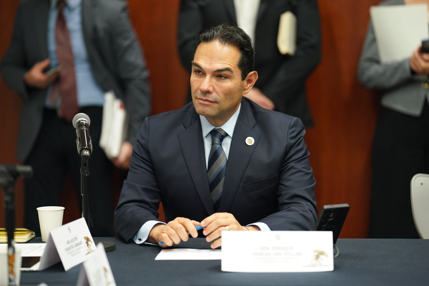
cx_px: 214
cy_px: 143
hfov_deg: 15.2
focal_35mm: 135
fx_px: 1610
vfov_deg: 10.2
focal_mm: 135
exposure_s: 1/200
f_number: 1.8
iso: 1250
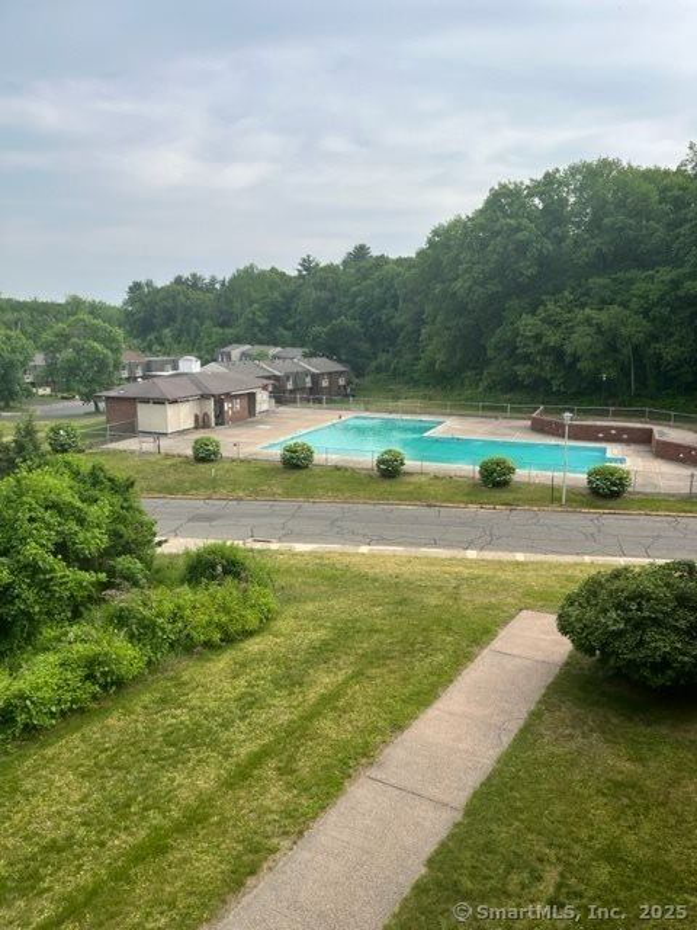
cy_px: 465
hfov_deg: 53.1
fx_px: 698
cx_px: 348
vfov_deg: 67.3
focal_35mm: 26
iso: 50
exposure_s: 1/2571
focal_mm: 5.1
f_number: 1.6
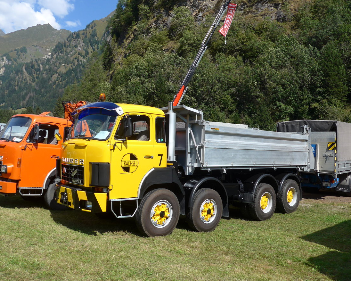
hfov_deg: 57.2
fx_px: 322
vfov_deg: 47.1
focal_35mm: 31
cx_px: 175
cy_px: 137
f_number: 2.8
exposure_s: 1/1300
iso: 80
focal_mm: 6
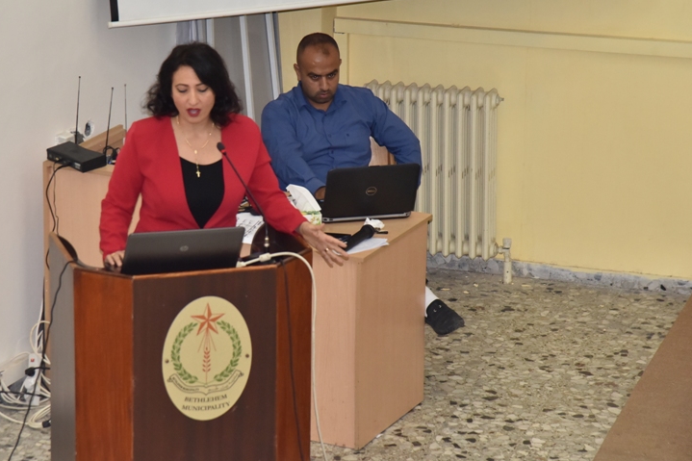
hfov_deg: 12.0
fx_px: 3286
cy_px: 198
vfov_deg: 8.0
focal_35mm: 171
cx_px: 234
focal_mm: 120
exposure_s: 1/200
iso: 1600
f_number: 5.6
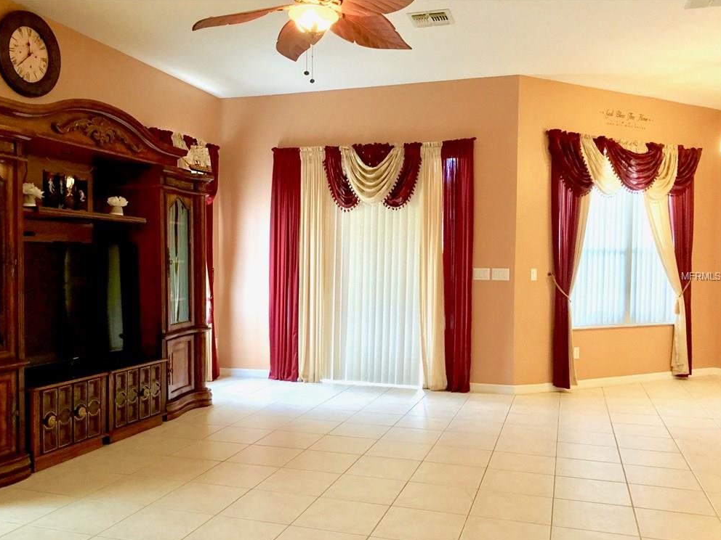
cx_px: 353
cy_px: 277
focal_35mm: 32
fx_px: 667
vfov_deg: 44.2
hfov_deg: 56.8
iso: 125
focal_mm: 3.3
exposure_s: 1/30
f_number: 2.4
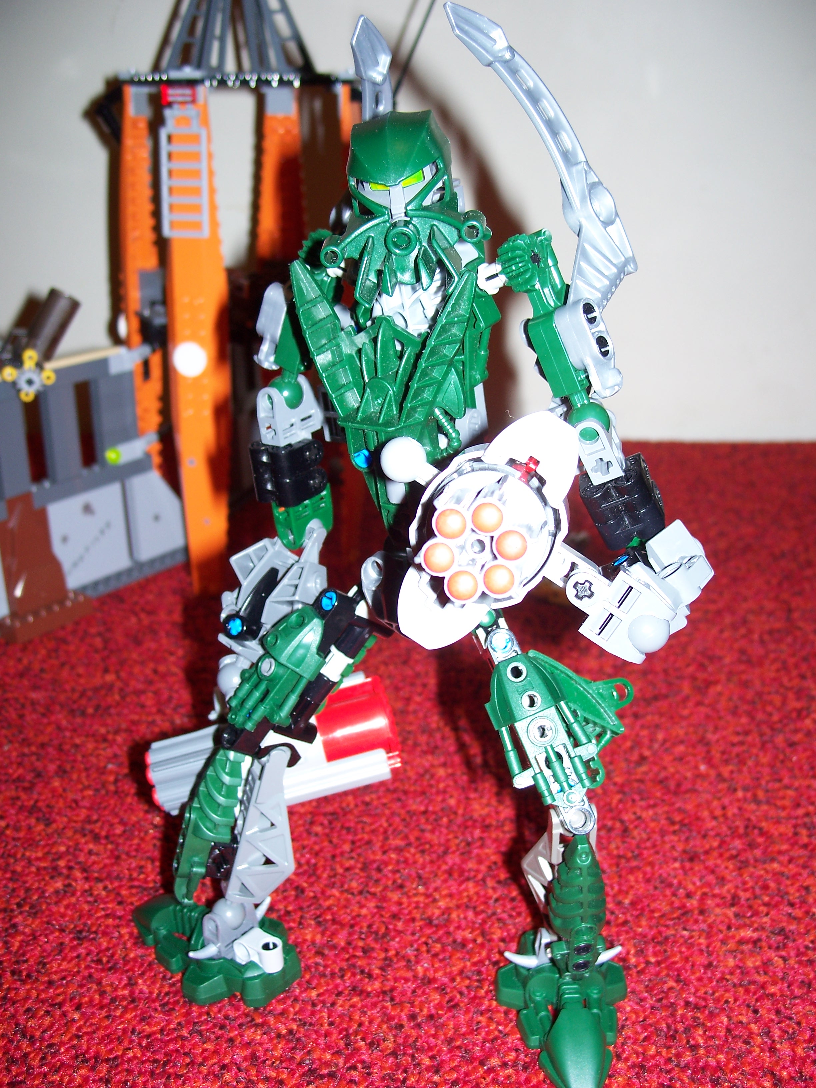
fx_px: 1163
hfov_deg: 38.7
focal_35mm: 37
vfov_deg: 50.1
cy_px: 544
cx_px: 408
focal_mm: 7.8
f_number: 2.8
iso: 80
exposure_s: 1/60
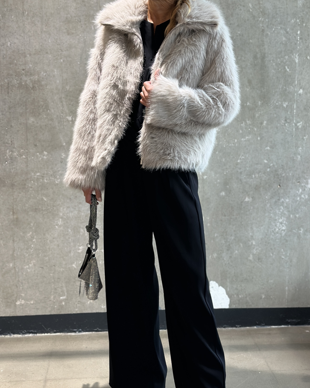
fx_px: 734
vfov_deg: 29.6
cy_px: 190
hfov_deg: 23.8
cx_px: 188
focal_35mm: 64
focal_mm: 6.86
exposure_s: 1/100
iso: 160
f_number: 1.78
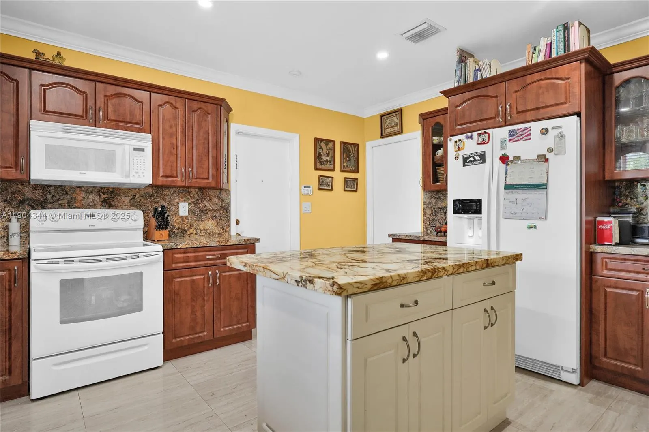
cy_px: 216
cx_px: 324
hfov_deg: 84.0
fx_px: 360
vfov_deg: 61.9
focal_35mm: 20
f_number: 10
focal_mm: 20
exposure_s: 1/1250
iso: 500
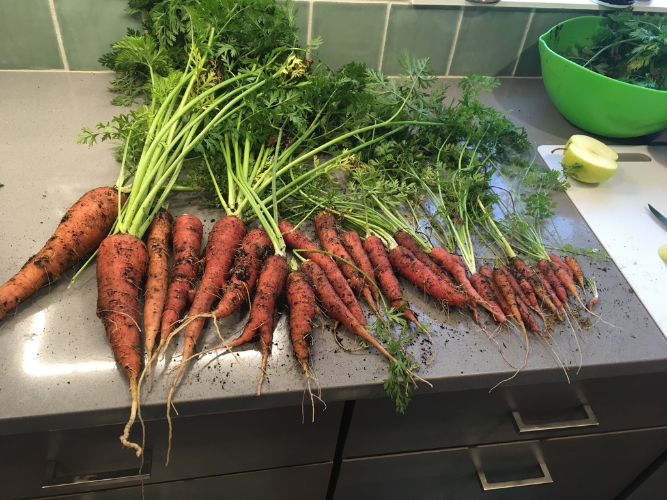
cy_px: 250
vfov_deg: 48.2
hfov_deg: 61.7
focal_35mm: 29
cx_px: 334
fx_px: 559
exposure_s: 1/30
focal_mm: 4.15
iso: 100
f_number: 2.2
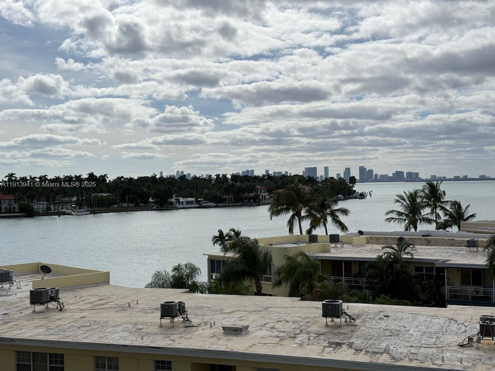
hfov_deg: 39.7
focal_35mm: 48
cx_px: 248
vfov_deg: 30.3
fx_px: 686
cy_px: 186
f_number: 1.78
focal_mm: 6.76
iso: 50
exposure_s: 1/16129
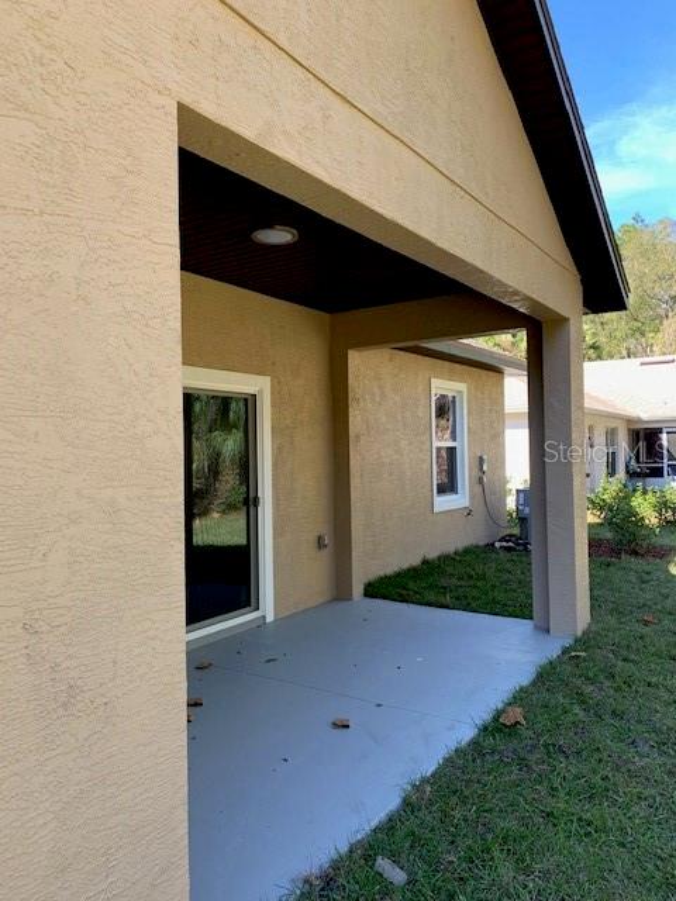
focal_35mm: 26
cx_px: 338
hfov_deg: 53.1
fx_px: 677
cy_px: 450
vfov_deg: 67.3
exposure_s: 1/135
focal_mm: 4.25
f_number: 1.8
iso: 25
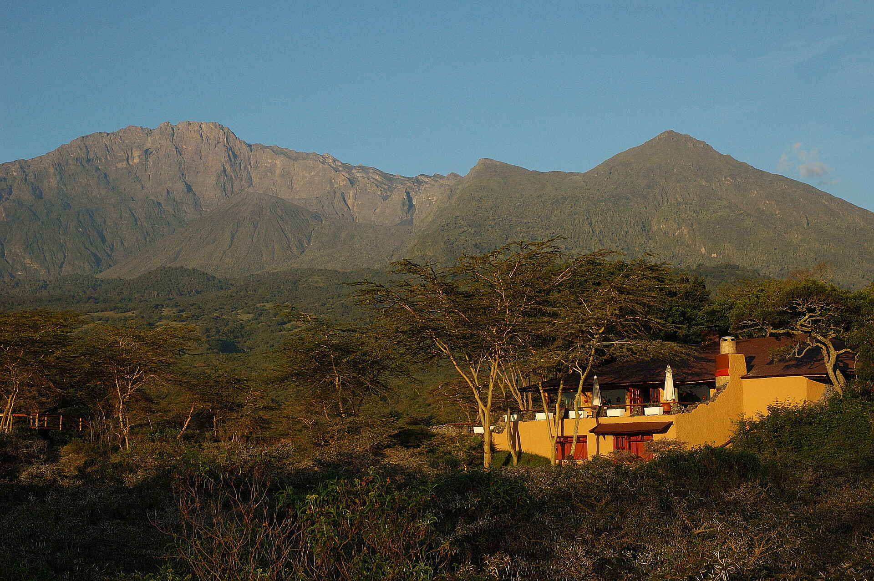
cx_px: 437
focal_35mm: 60
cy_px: 290
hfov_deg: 33.4
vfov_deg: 22.6
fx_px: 1456
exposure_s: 1/320
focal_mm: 40
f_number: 11
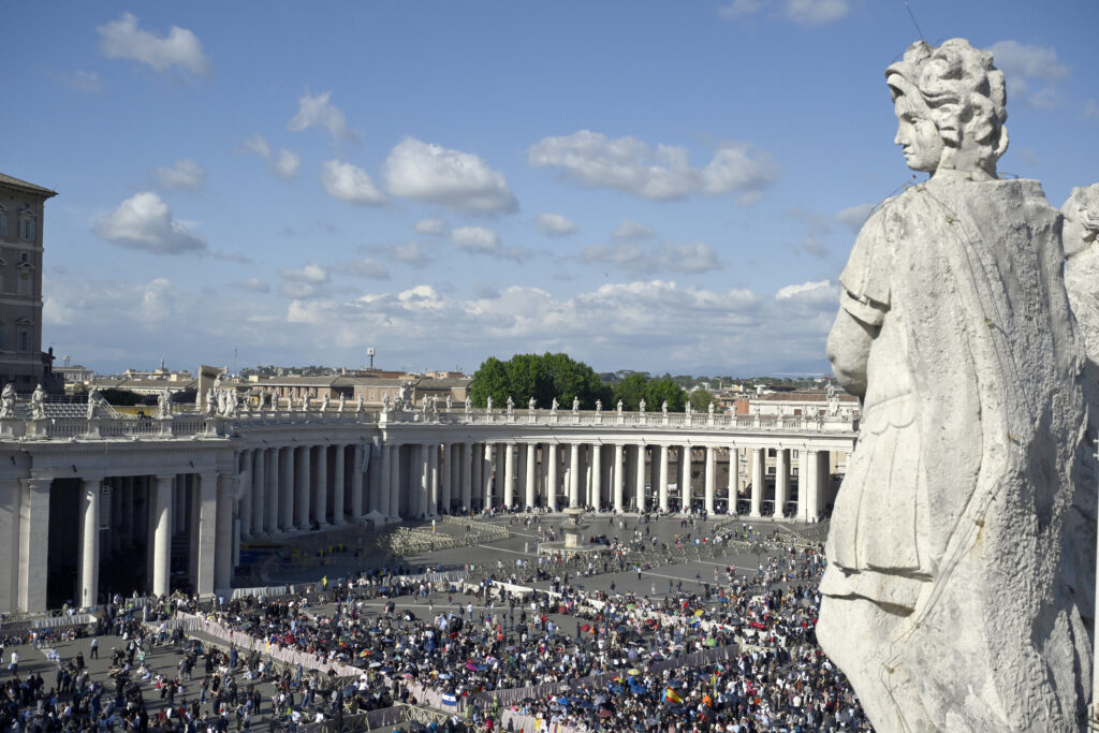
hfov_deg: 50.7
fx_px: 1160
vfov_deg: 35.1
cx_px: 550
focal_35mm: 38
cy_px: 366
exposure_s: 1/10000
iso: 640
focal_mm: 38
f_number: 7.1
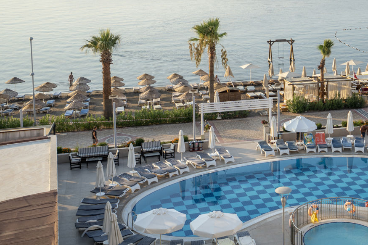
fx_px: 654
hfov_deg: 30.8
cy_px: 32
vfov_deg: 20.9
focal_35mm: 64
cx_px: 284
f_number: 2.8
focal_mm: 35
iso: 100
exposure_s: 1/500
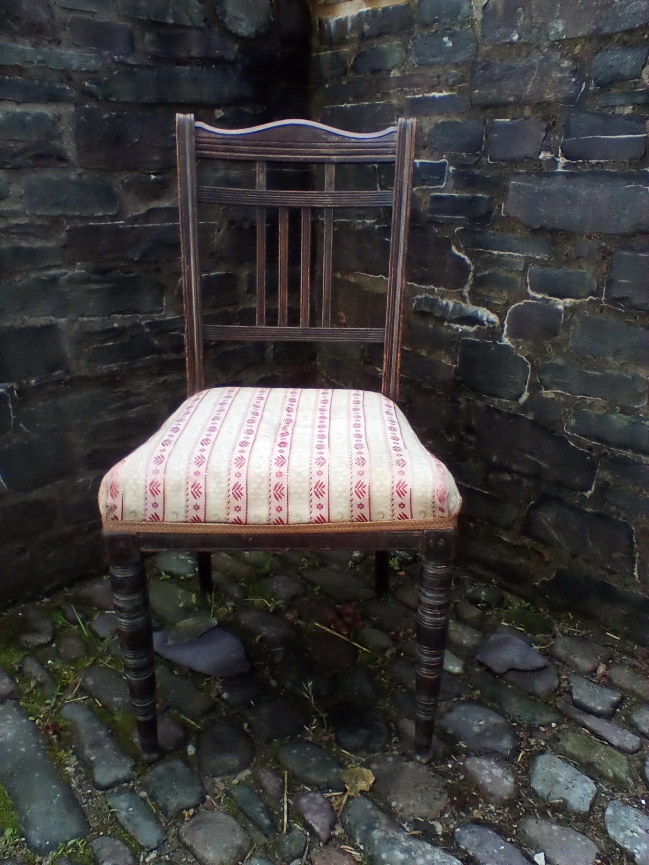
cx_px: 324
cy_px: 432
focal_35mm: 31
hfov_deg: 45.4
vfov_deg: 58.4
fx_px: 775
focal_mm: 2.38
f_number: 2.4
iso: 167
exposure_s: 1/120
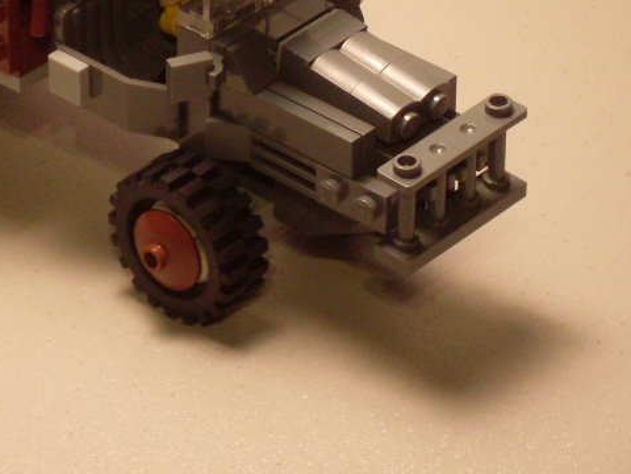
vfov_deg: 6.1
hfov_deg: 8.1
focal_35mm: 243
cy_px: 0
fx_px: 4430
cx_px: 87
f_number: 5.2
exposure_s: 1/60
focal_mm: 18.9
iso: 200
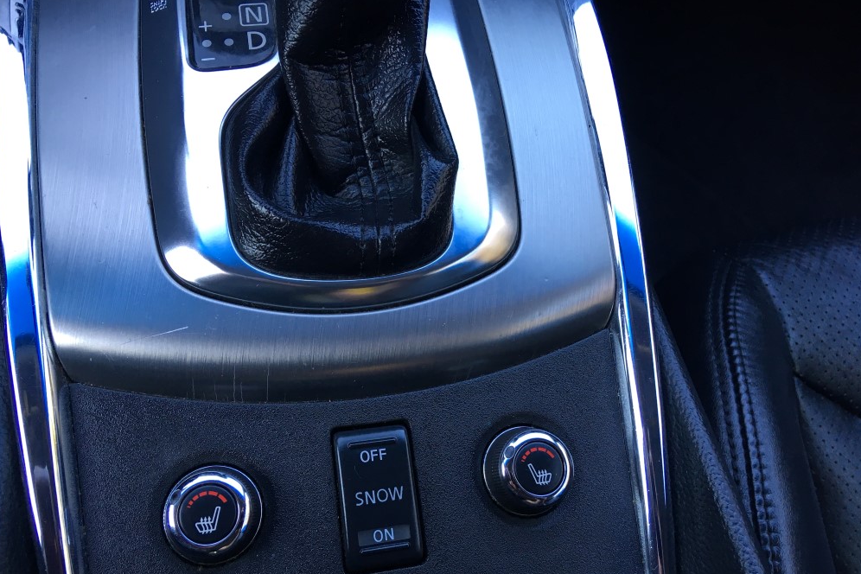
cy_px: 315
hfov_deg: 60.3
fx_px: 741
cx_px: 422
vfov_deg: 42.3
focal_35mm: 31
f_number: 2.2
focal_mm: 4.15
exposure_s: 1/40
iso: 25
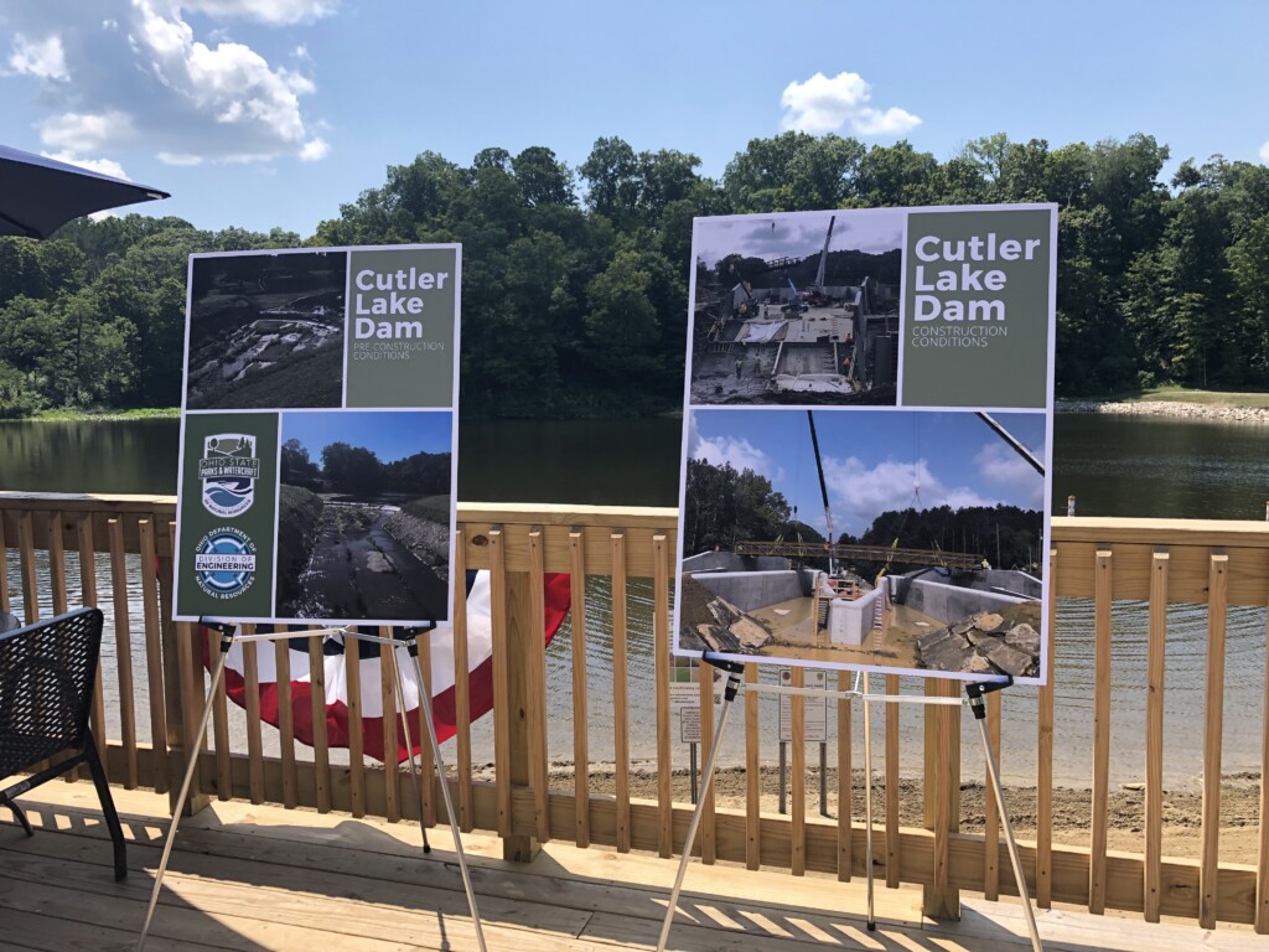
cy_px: 476
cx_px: 634
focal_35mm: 28
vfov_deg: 49.7
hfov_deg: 63.4
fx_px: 1026
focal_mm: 3.99
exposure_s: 1/1517
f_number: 1.8
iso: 20
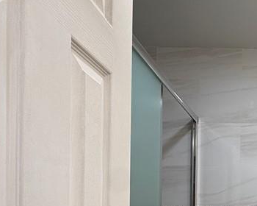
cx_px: 260
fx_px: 304
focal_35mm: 40
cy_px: 217
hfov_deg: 40.0
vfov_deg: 33.4
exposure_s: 1/120
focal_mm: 2.22
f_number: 2.2
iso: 125
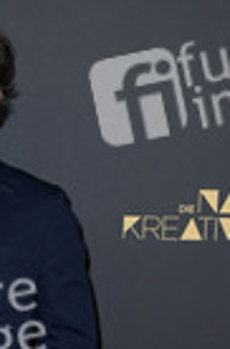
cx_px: -10
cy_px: 465
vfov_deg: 15.2
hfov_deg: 10.5
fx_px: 1236
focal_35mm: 128
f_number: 5
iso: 1250
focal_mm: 44
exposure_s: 1/125
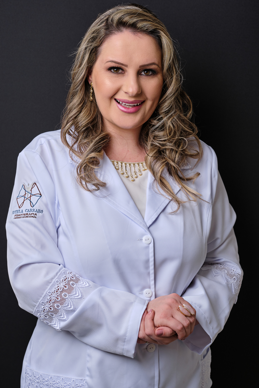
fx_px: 809
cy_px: 194
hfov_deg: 18.2
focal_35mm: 75
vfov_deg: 27.0
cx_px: 130
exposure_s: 1/250
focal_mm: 50
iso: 250
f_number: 5
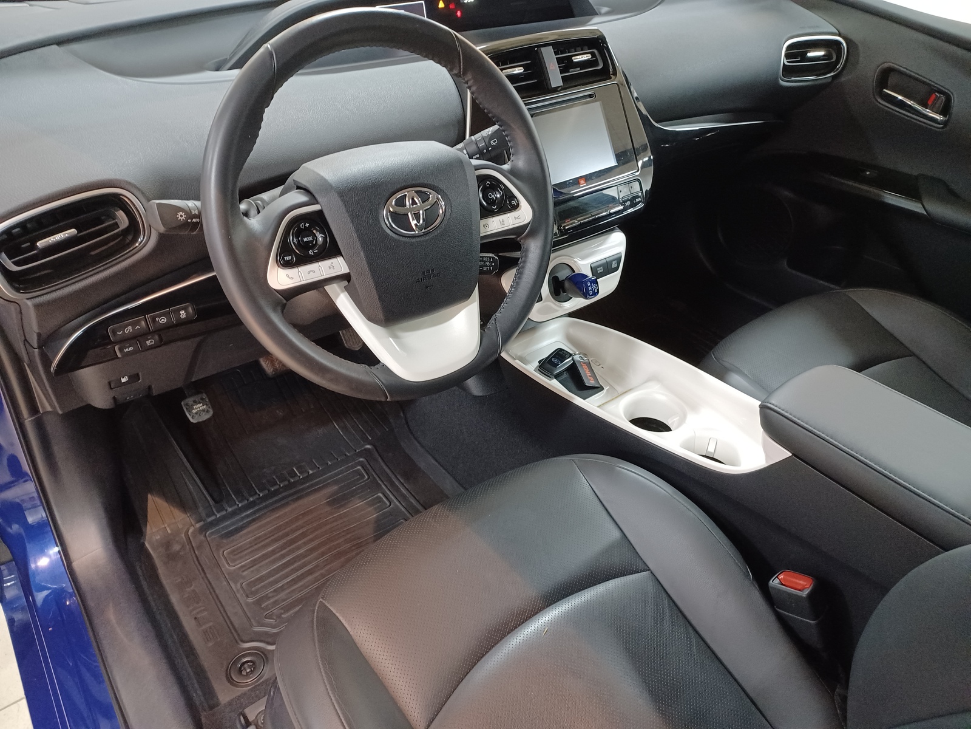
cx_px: 486
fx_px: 701
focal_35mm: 25
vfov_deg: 54.9
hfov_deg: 69.4
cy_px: 364
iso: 1000
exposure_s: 1/20
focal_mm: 4.6
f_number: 1.8
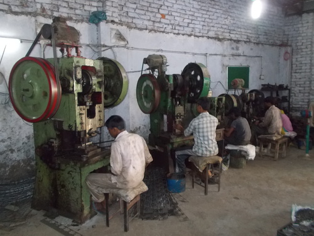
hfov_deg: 60.0
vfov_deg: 46.8
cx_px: 157
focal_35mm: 30
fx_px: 272
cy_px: 118
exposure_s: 1/25
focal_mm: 5.3
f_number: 3.4
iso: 400
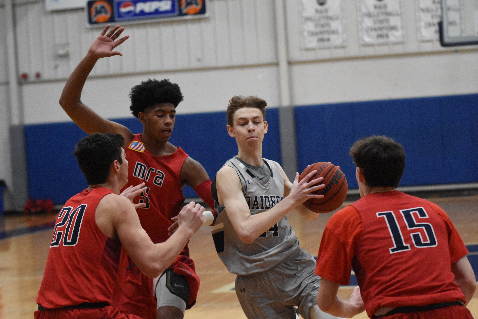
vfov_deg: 13.0
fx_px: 1394
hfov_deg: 19.5
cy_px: 160
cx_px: 239
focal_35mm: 105
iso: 10000
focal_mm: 70
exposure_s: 1/1600
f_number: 2.8
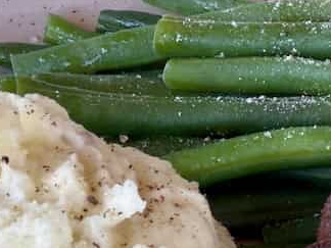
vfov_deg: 5.2
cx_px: 239
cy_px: 377
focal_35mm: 285
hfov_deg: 6.9
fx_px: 2725
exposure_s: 1/121
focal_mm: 9
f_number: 2.8
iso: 64
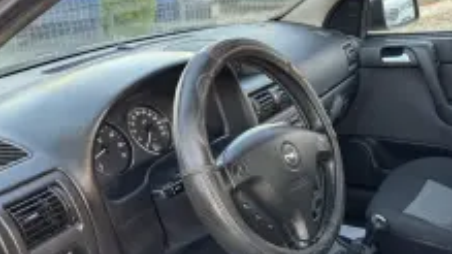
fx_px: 515
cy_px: 198
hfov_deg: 45.9
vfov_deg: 27.2
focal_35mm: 43
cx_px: 332
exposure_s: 1/99
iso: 200
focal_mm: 6.76
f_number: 1.78
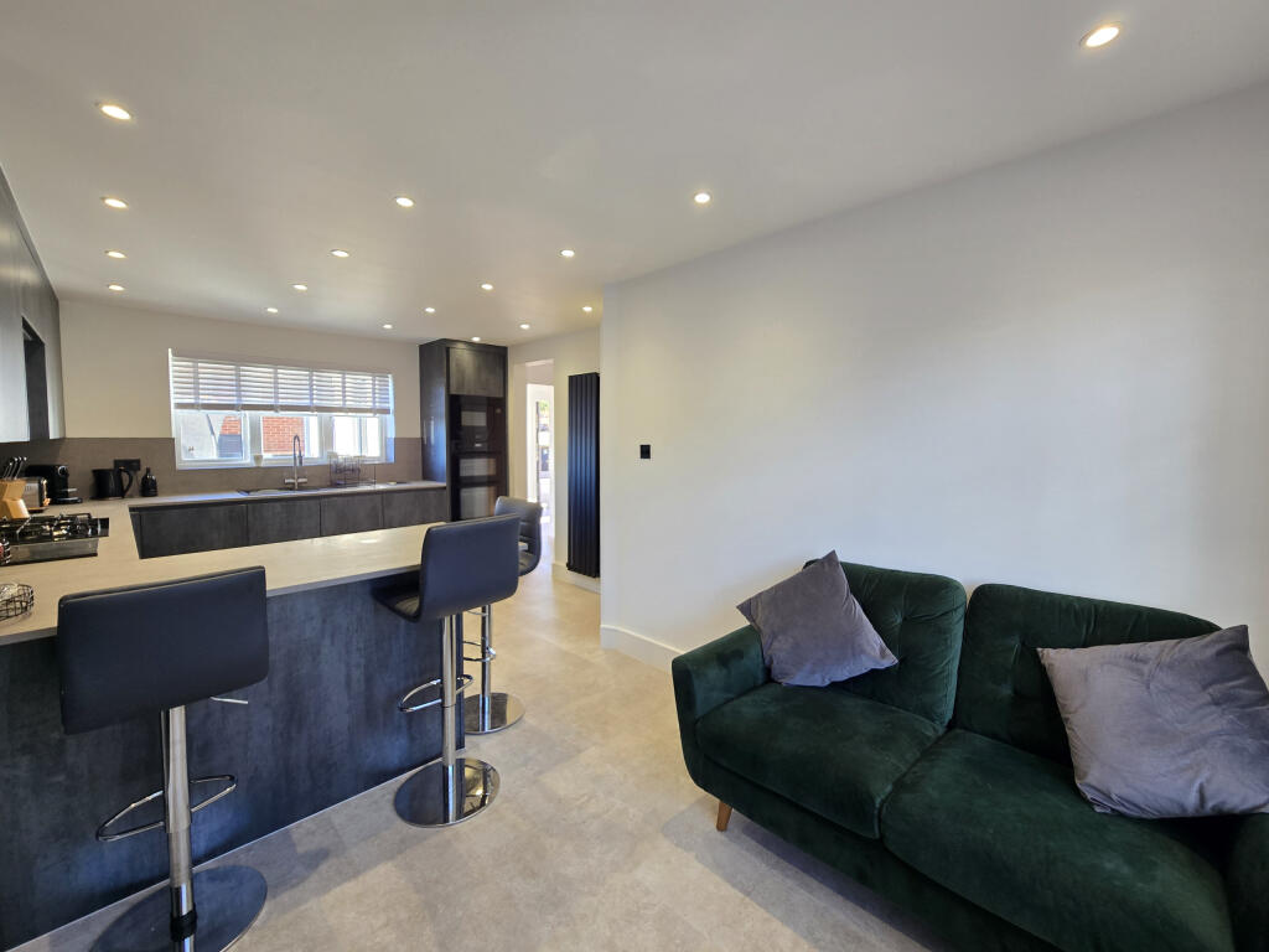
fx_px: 477
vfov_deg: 89.9
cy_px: 476
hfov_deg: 106.2
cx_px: 634
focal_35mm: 13
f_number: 2.2
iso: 64
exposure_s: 1/50
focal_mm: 2.2
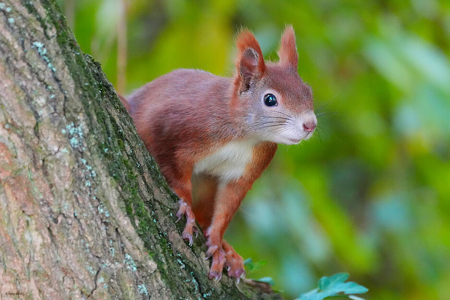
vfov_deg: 2.0
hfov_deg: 3.1
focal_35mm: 674
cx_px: 225
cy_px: 150
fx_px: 8419
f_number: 8
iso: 6400
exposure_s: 1/160
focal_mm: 449
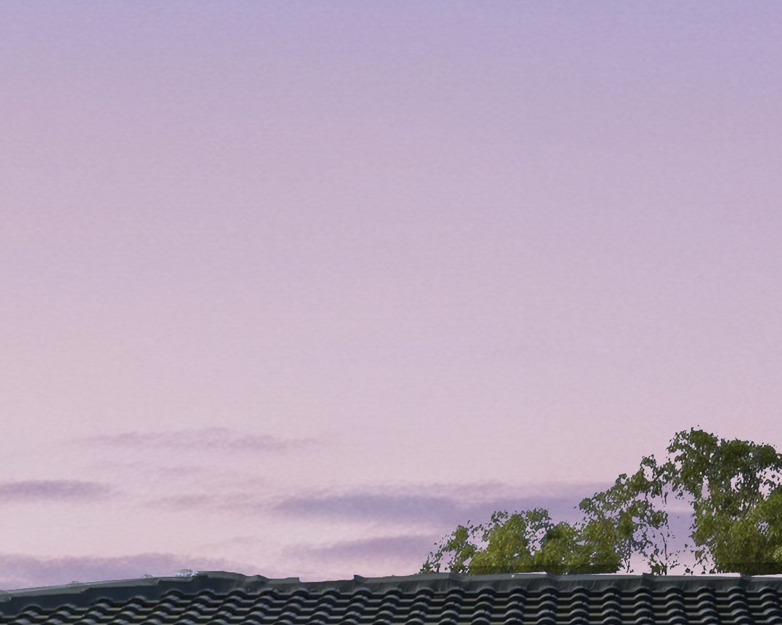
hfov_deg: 10.5
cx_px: 591
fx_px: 4259
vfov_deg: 8.0
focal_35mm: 184
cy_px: 1301
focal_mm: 34
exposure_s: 1/40
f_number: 7.1
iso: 160
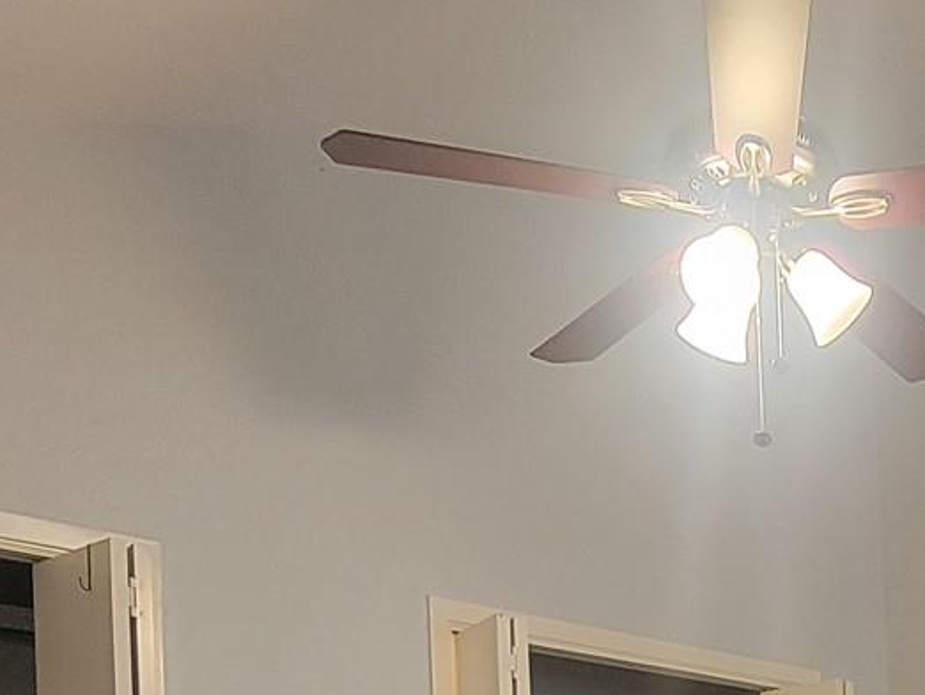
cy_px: 1012
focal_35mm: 51
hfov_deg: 33.6
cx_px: 962
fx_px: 1363
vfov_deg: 23.5
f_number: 2.2
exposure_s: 1/60
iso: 400
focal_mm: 2.2
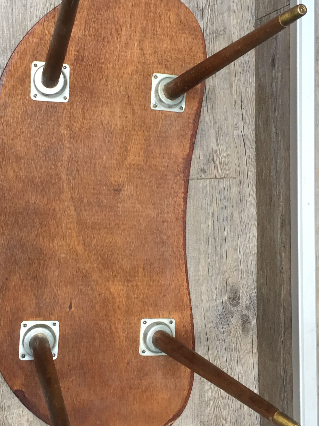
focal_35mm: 54
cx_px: 136
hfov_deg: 27.0
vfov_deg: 35.5
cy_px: 189
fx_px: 663
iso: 80
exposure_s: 1/33
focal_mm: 4.15
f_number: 2.2
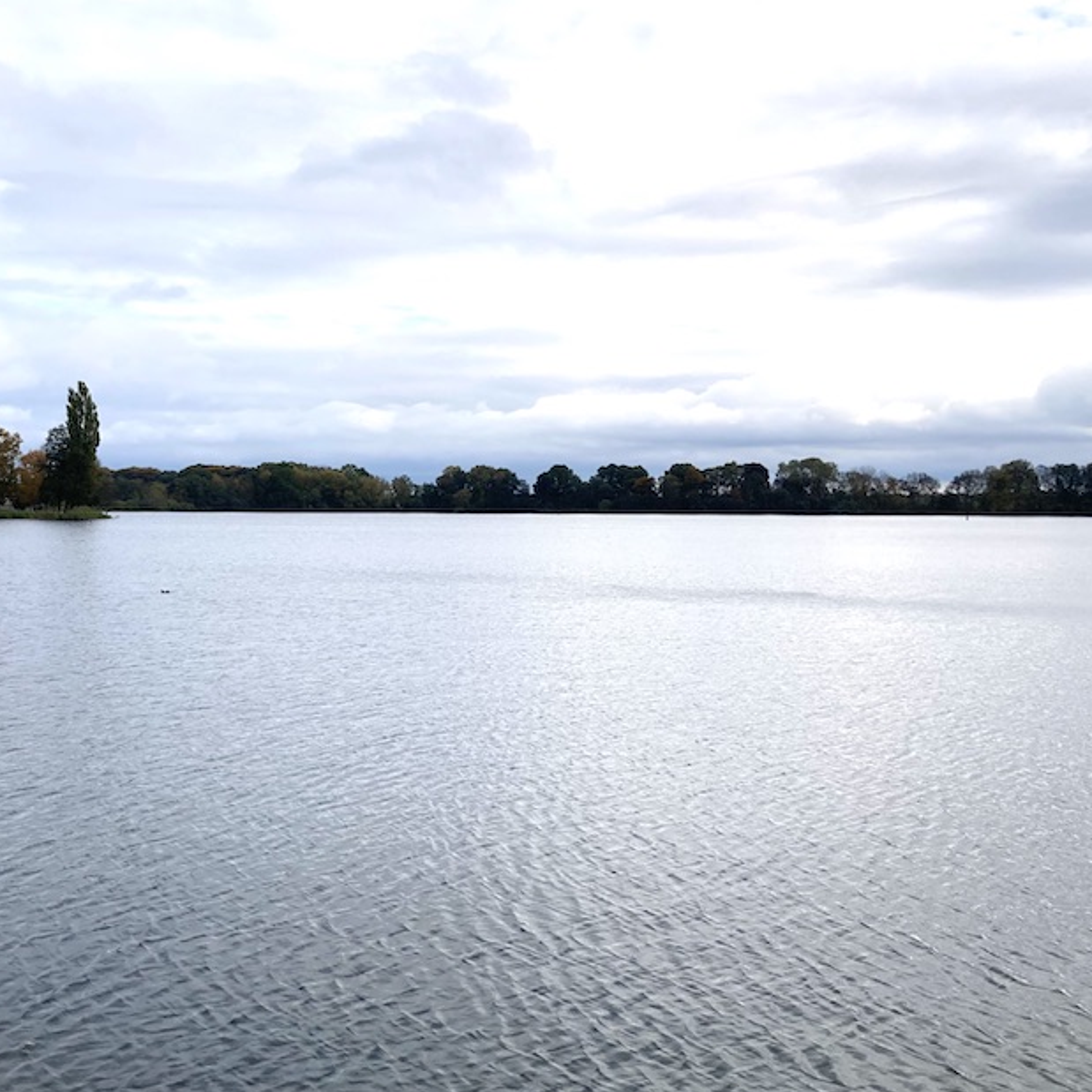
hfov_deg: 45.5
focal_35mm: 36
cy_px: 553
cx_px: 378
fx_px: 1285
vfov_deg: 46.0
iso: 20
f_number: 1.8
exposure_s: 1/2525
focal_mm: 3.99
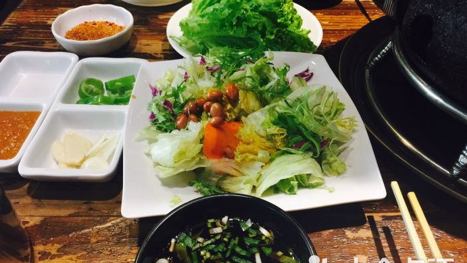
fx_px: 396
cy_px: 129
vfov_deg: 36.7
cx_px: 235
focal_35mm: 32
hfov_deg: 61.0
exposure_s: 1/17
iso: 64
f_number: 2.2
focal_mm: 4.15
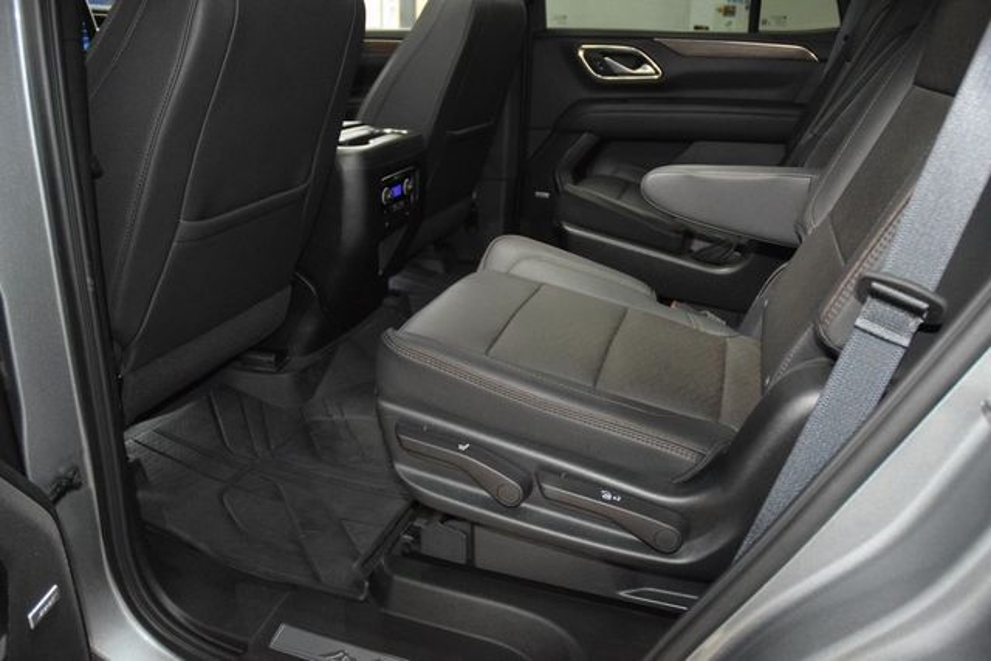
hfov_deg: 67.4
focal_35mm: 27
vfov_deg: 48.0
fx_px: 743
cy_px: 330
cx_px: 496
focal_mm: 18
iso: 3200
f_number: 3.5
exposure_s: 1/60
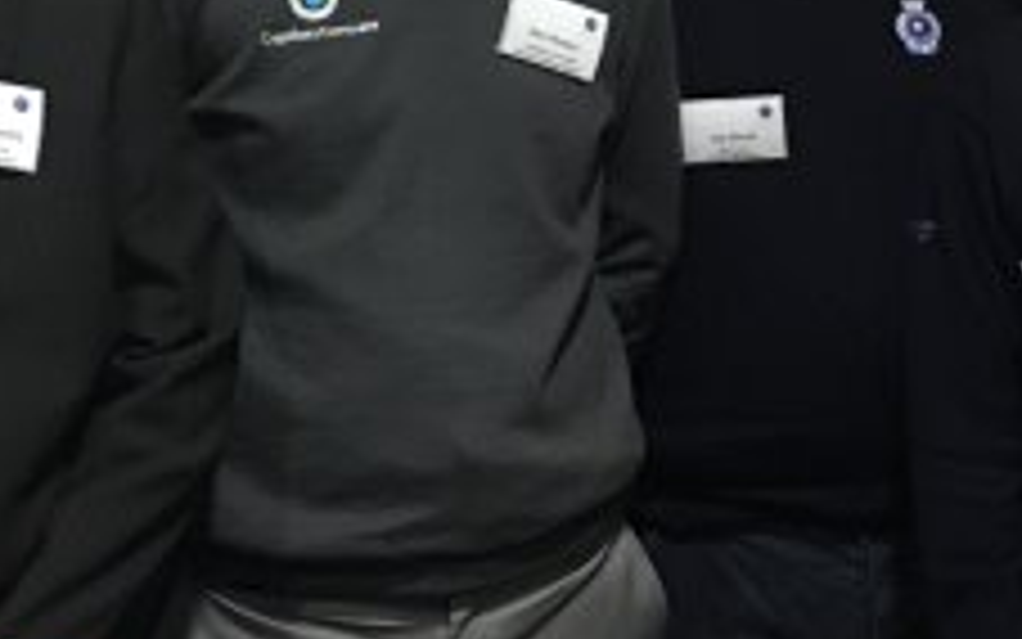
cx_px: 621
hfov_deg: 24.6
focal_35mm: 84
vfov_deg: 15.3
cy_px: 7
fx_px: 2340
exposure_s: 1/8
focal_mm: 4.15
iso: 160
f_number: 2.2
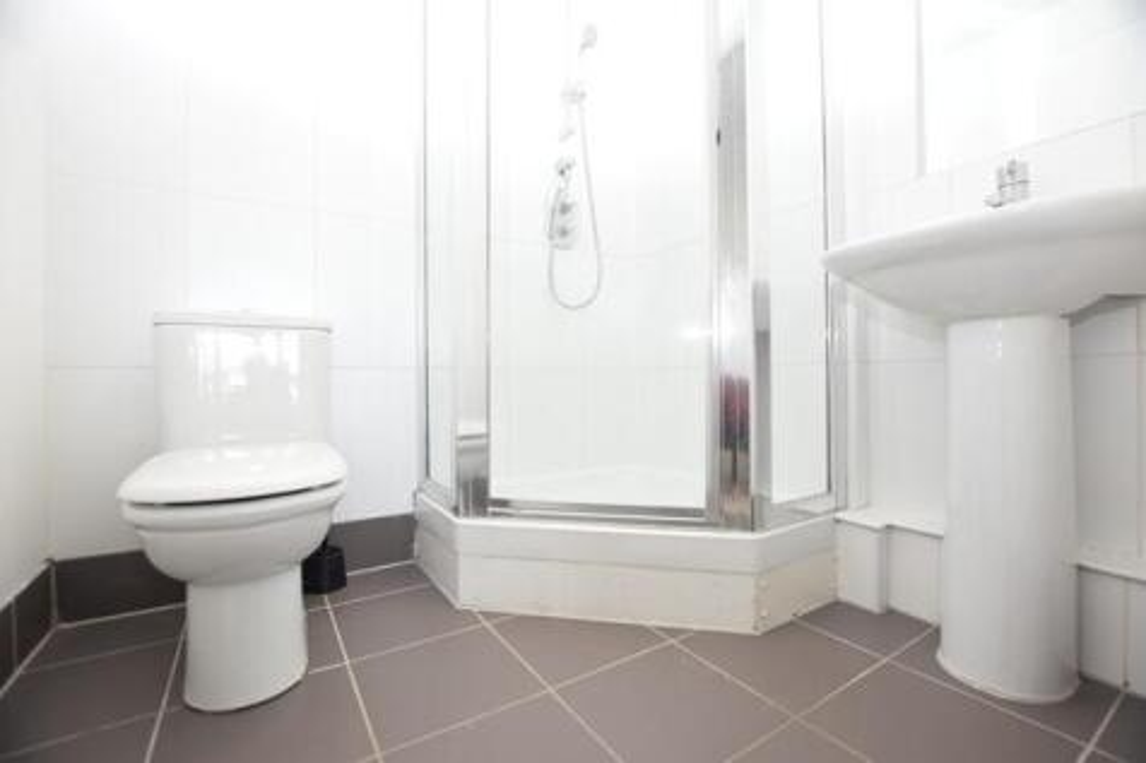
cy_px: 382
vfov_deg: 77.3
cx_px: 573
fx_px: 477
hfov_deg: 100.4
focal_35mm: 15
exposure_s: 1/80
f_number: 4.5
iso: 800
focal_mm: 10
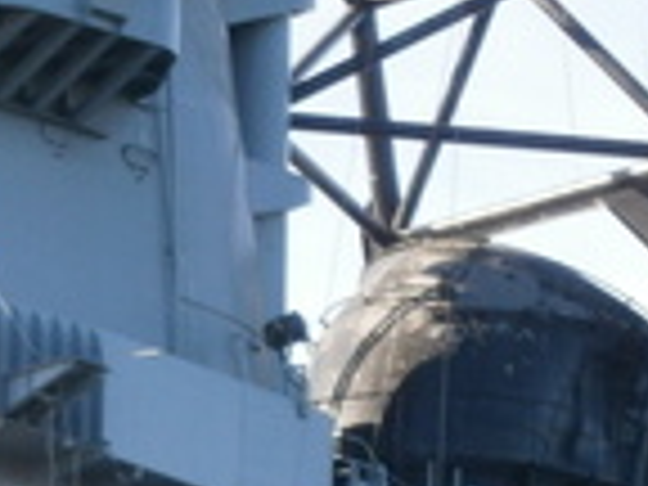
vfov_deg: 4.1
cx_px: -94
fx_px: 6758
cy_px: 644
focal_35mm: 361
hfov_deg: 5.5
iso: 125
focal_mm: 23.5
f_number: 6.5
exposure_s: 1/125
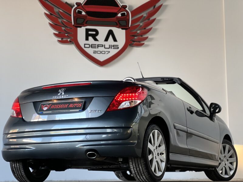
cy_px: 91
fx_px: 541
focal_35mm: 77
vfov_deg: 19.1
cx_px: 122
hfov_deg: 25.3
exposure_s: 1/40
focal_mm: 9
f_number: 2.8
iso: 200
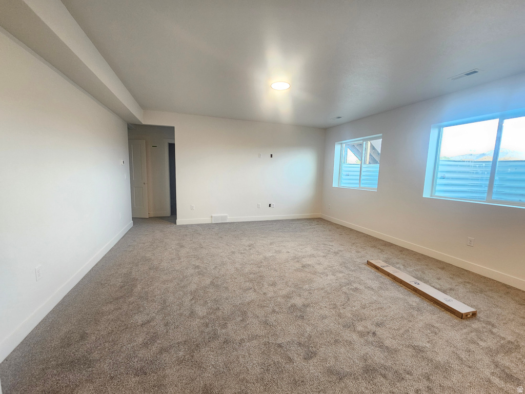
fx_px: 197
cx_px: 262
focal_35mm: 13
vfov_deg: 89.9
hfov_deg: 106.2
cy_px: 197
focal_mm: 2.2
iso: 200
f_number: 2.2
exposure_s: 1/60
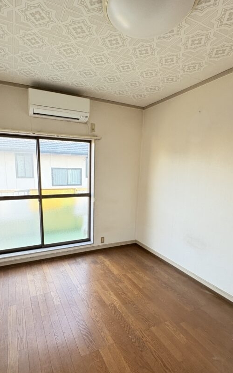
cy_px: 209
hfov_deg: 62.0
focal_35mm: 19
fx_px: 193
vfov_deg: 87.6
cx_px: 101
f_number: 2.2
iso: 320
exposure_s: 1/60
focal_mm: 2.22
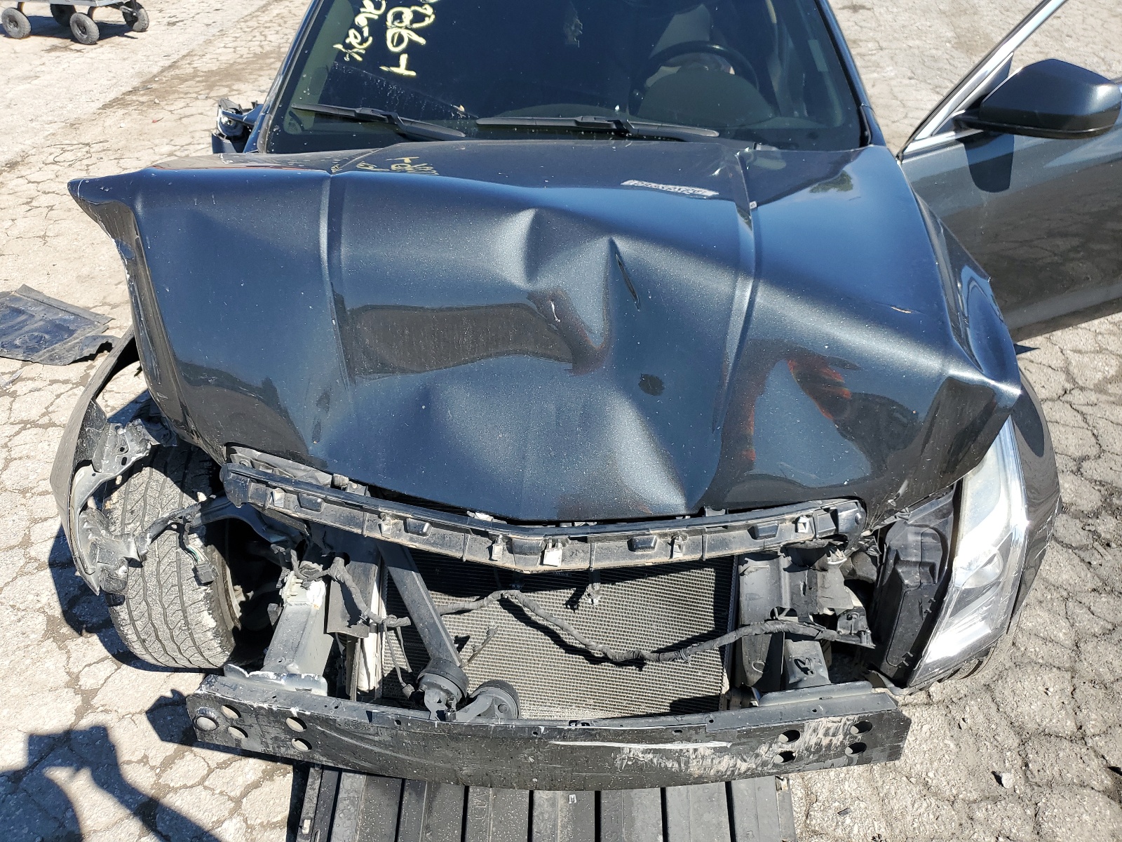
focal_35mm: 26
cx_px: 561
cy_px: 421
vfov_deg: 53.1
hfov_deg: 67.3
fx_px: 843
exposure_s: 1/1667
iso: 50
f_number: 1.5
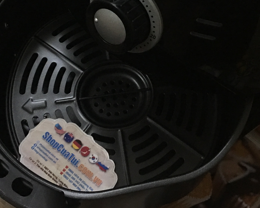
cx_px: 148
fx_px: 531
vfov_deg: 21.4
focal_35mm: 69
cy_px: -1
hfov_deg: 27.5
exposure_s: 1/17
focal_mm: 4.15
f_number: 2.2
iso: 100
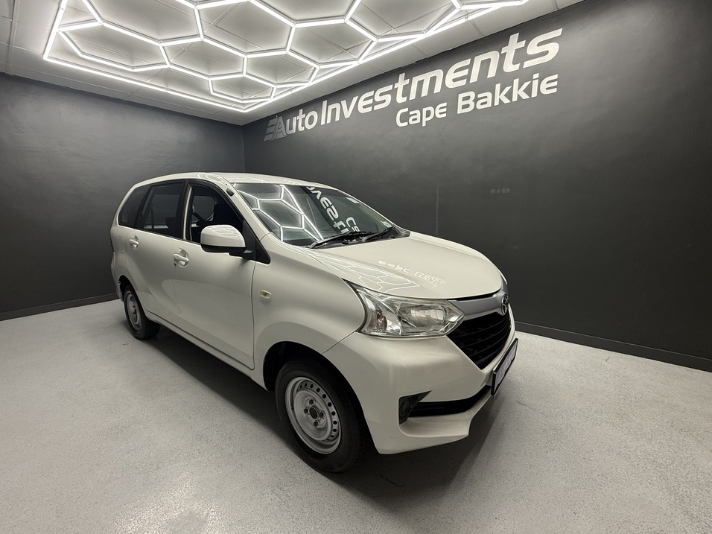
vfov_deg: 81.7
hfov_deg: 98.1
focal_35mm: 15
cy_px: 266
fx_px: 309
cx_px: 344
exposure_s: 1/100
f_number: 2.2
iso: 125
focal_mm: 2.22
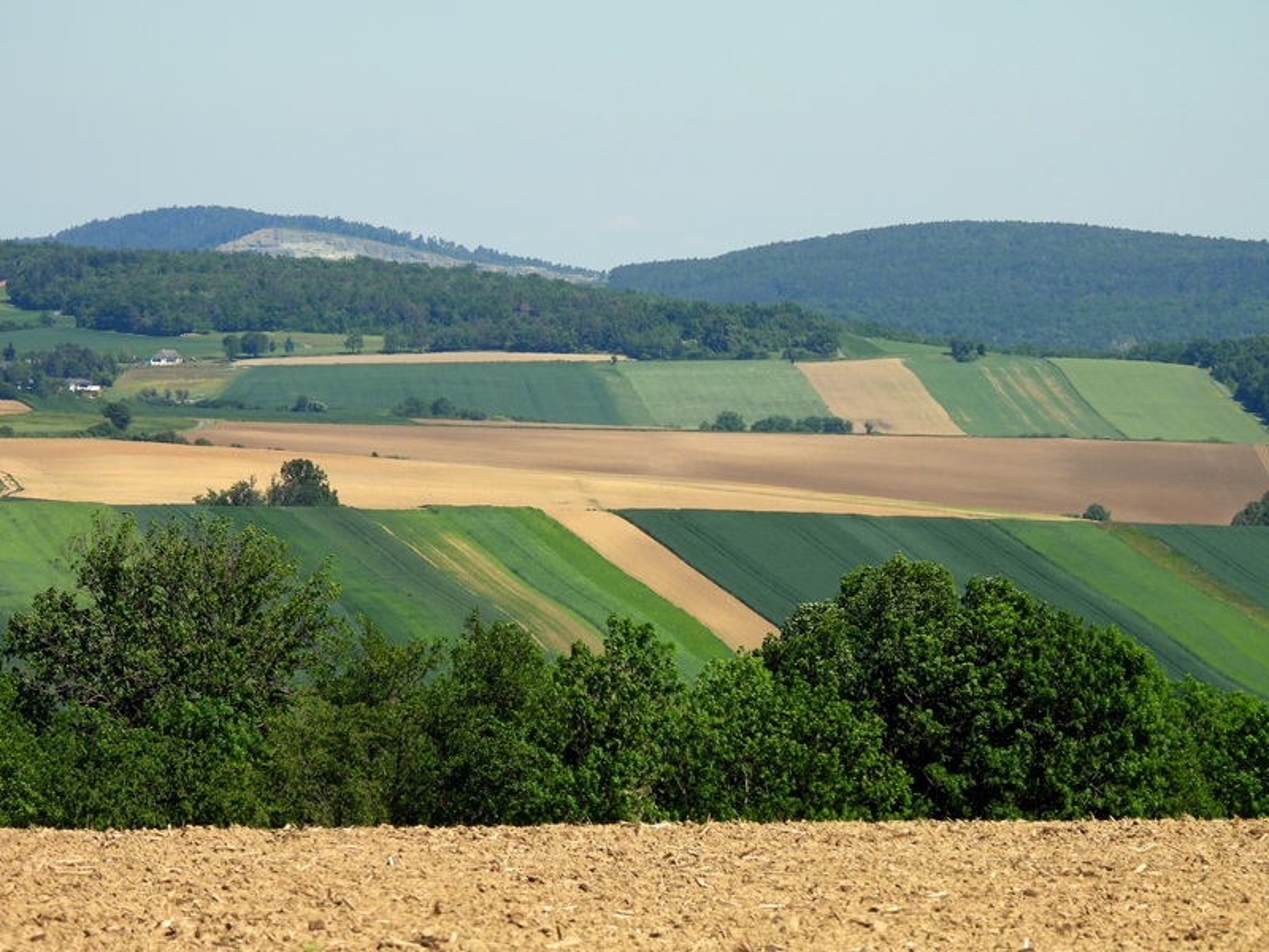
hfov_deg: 8.2
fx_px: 8798
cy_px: 476
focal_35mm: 240
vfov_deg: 6.2
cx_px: 634
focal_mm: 42.8
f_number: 4.5
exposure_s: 1/800
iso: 100
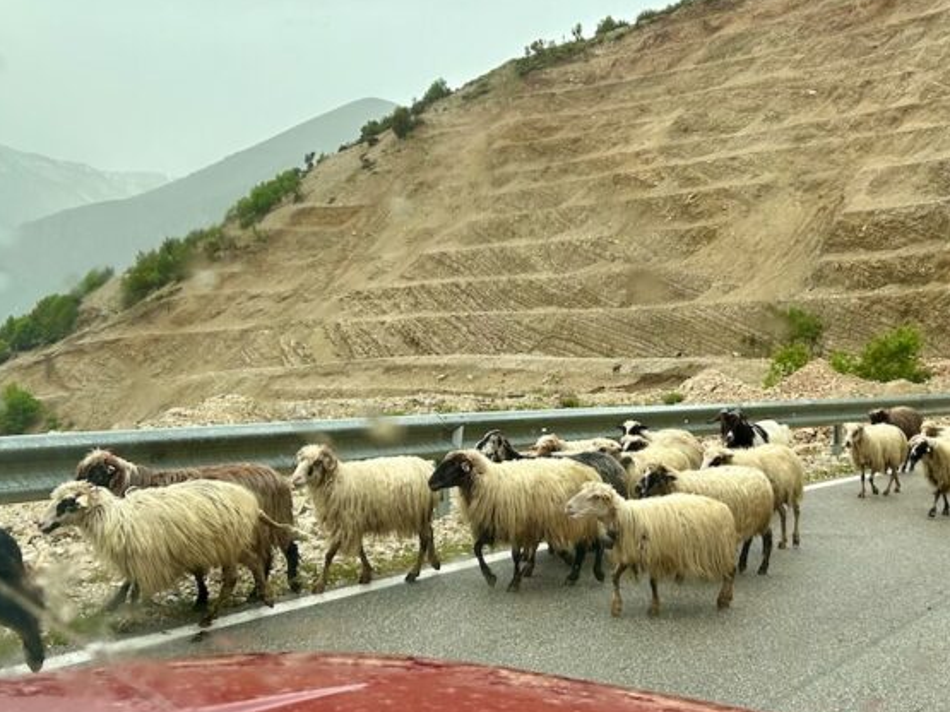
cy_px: 344
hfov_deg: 39.6
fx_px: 1317
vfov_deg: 30.3
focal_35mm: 48
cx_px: 543
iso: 50
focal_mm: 5.7
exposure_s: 1/1575
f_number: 1.5
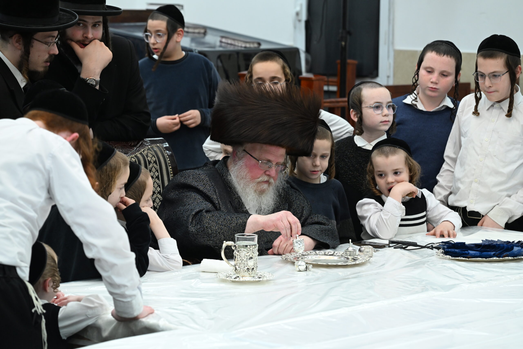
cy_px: 174
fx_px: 1743
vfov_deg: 11.4
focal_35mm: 120
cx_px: 262
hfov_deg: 17.1
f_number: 5.6
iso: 2000
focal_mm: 120
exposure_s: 1/250
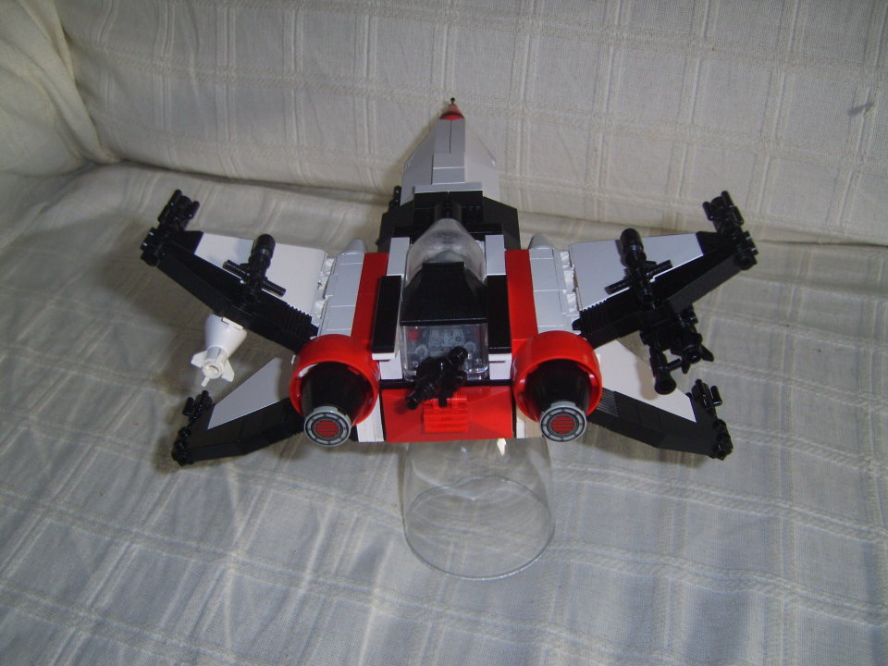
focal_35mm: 38
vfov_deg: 37.7
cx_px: 444
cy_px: 333
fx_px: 975
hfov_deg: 49.0
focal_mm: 7.8
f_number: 2.8
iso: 100
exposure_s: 1/30
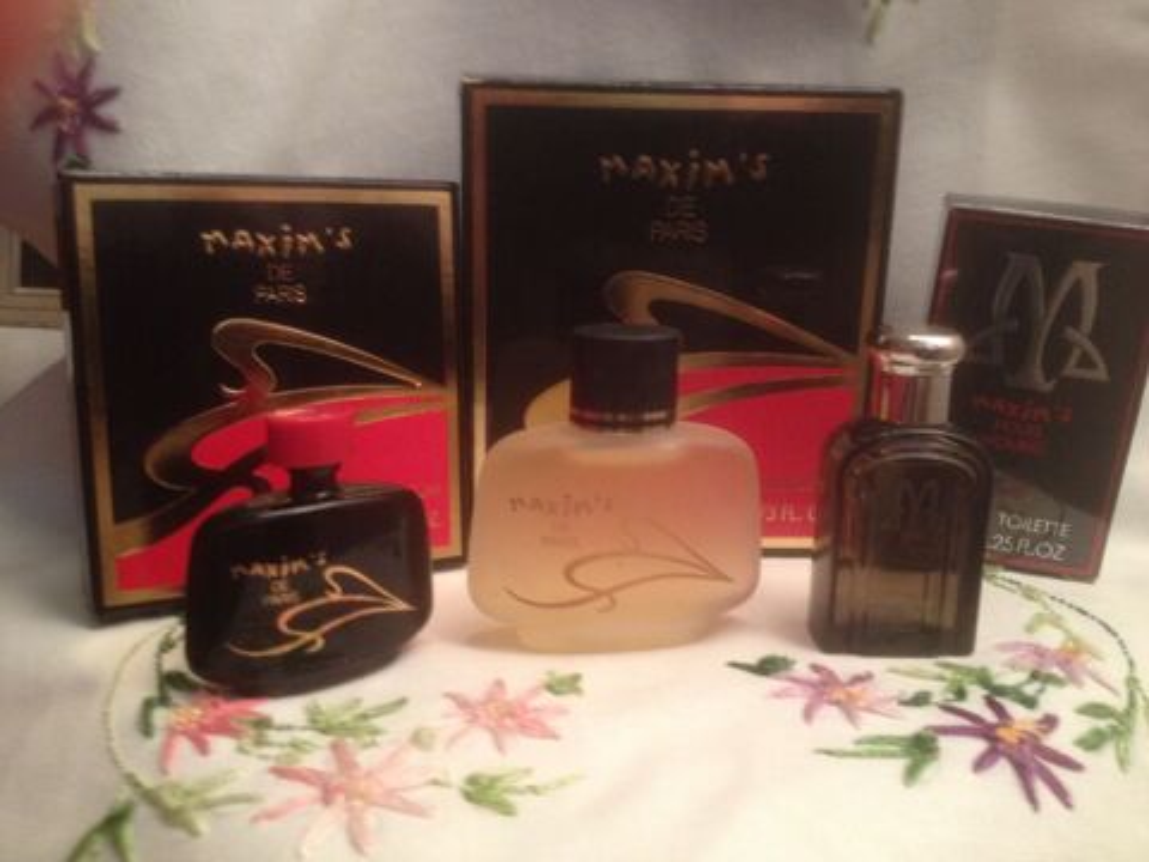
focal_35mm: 35
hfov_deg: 52.6
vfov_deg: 40.7
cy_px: 431
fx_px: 1162
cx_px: 574
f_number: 2.4
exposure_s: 1/20
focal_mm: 4.28
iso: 250
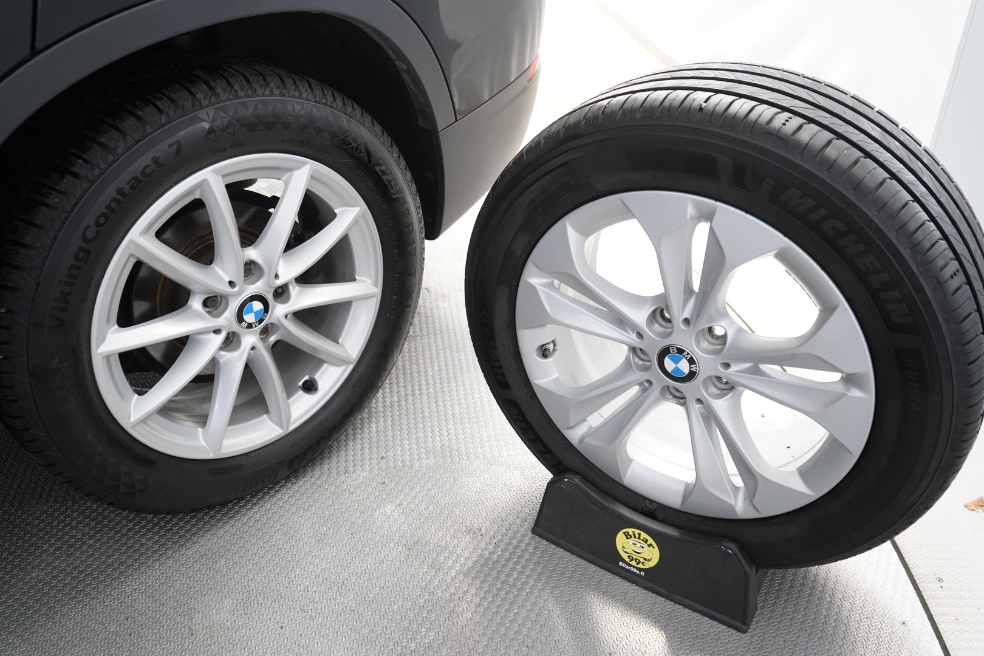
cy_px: 328
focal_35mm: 30
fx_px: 820
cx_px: 492
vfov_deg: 43.6
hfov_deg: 61.9
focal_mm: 30
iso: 4000
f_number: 4
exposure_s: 1/60
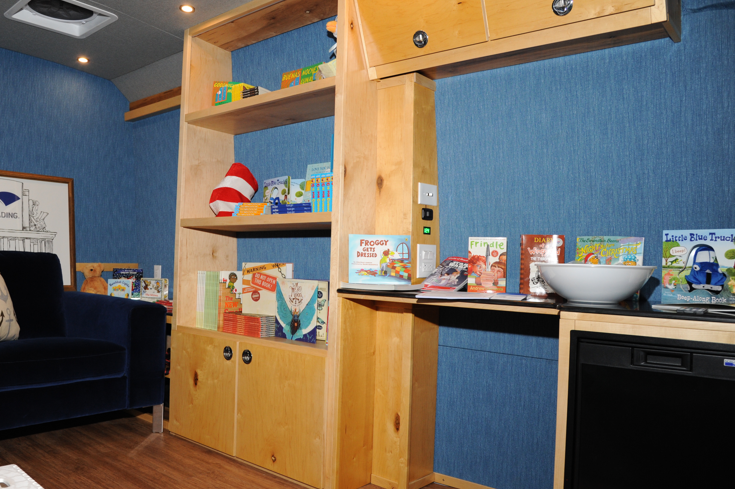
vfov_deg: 46.3
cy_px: 246
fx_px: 571
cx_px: 308
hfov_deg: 65.1
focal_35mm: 28
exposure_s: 1/50
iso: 1250
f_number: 7.1
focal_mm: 24
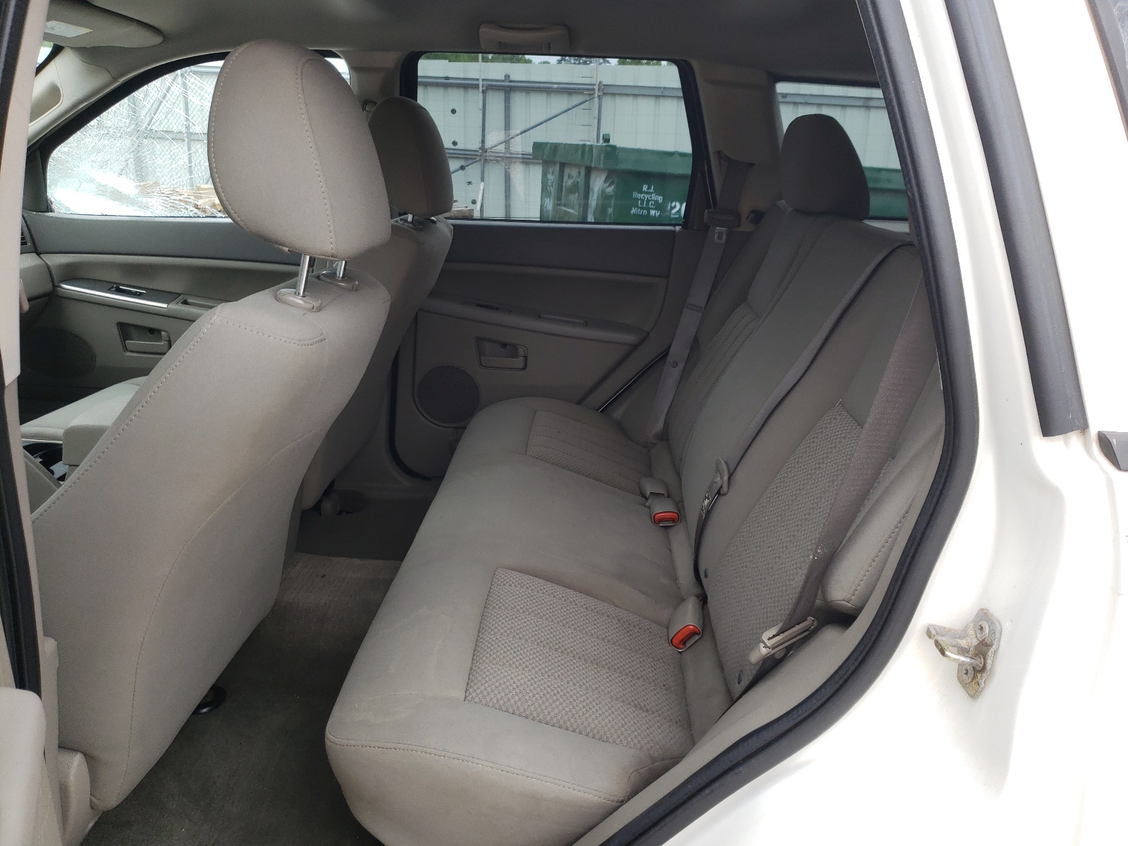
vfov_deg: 53.1
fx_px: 847
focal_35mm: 26
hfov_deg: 67.3
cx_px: 564
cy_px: 423
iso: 50
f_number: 1.5
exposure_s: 1/312
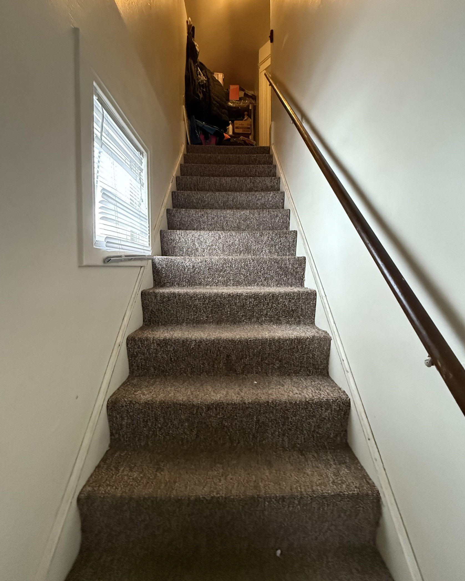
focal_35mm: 15
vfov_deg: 96.7
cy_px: 274
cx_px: 231
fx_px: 258
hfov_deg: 84.0
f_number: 2.2
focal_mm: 2.22
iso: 1250
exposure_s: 1/60
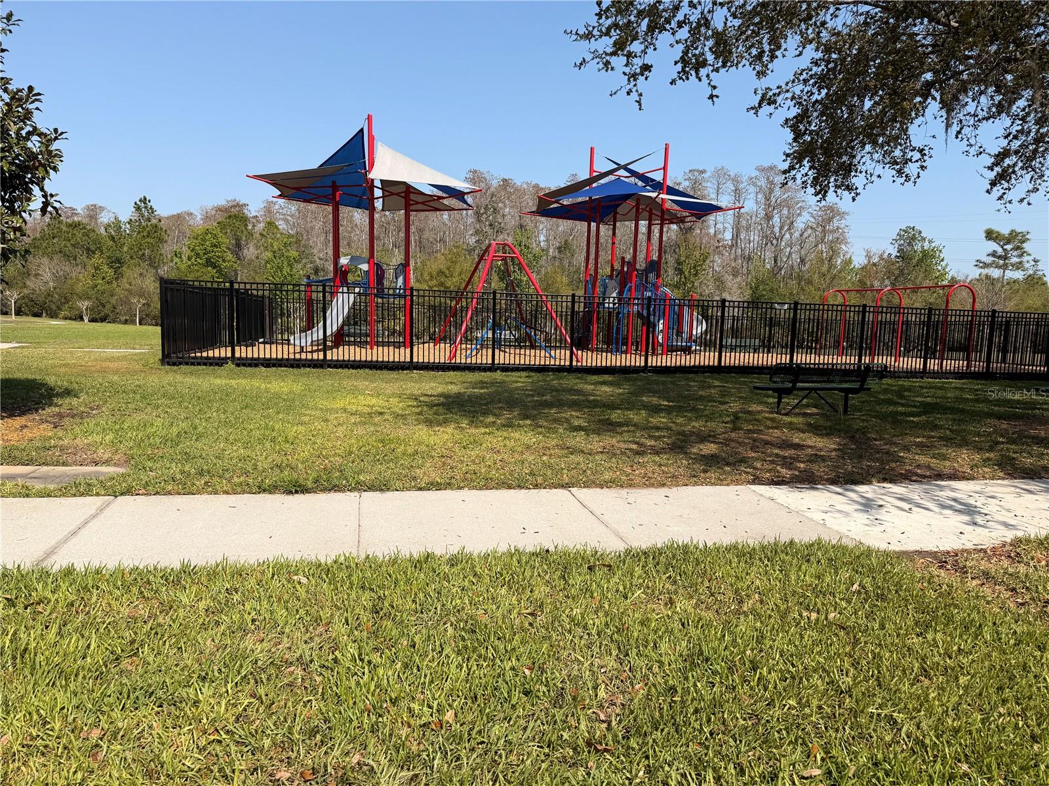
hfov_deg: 71.6
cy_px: 393
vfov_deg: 56.8
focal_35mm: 24
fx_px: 727
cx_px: 524
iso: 80
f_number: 1.78
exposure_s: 1/5319
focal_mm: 6.76
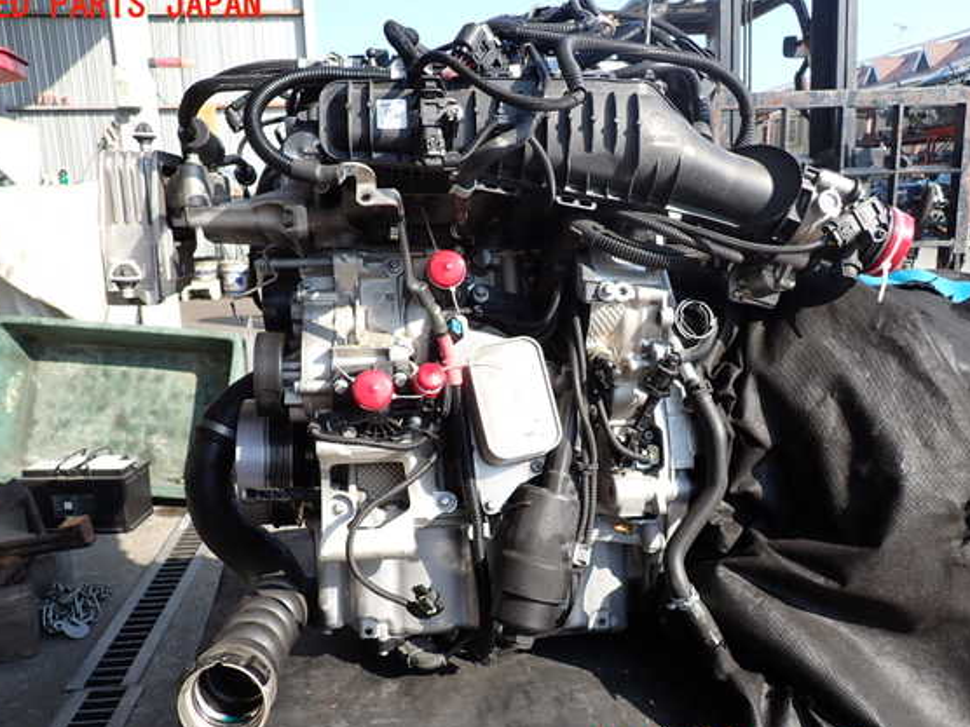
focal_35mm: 27
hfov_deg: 65.3
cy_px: 377
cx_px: 468
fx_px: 757
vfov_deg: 51.3
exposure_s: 1/500
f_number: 2.8
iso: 100
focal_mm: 4.5
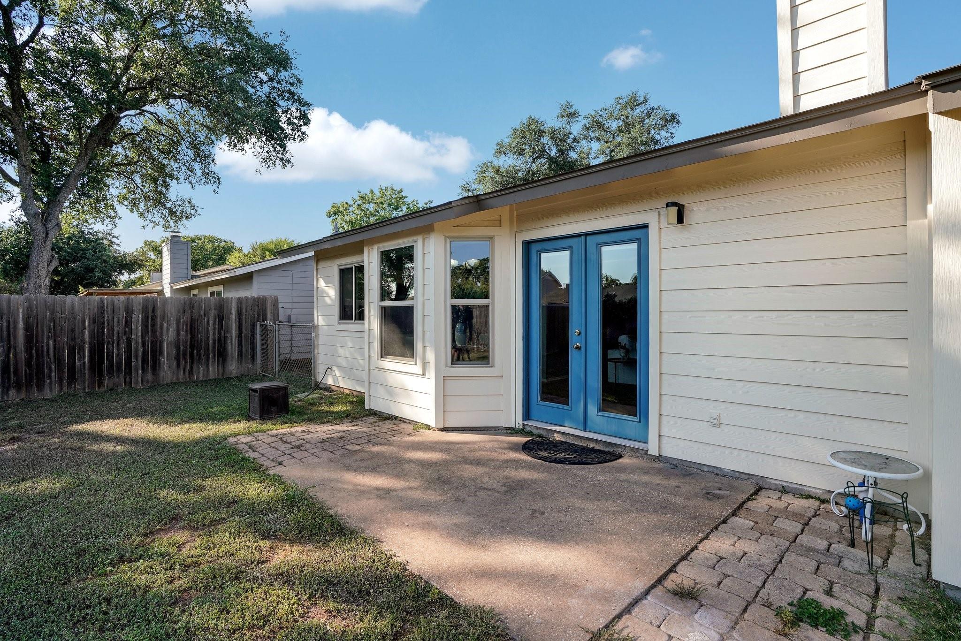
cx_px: 480
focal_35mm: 16
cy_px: 320
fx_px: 427
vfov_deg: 73.8
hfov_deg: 96.7
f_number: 8
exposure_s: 1/250
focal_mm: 16
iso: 400
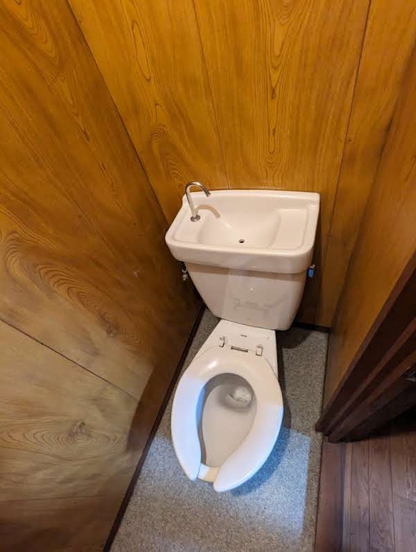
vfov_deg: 94.4
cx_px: 208
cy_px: 276
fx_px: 255
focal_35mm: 16
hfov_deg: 78.3
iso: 423
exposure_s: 1/26.7
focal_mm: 2.35
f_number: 2.2
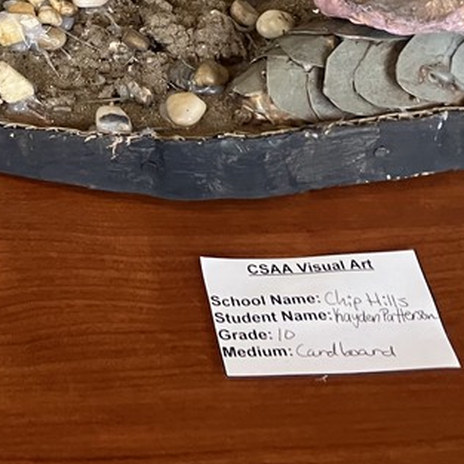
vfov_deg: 20.4
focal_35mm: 81
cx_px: 56
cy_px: -47
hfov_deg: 21.0
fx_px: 1228
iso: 200
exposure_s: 1/60
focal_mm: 3.99
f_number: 1.8
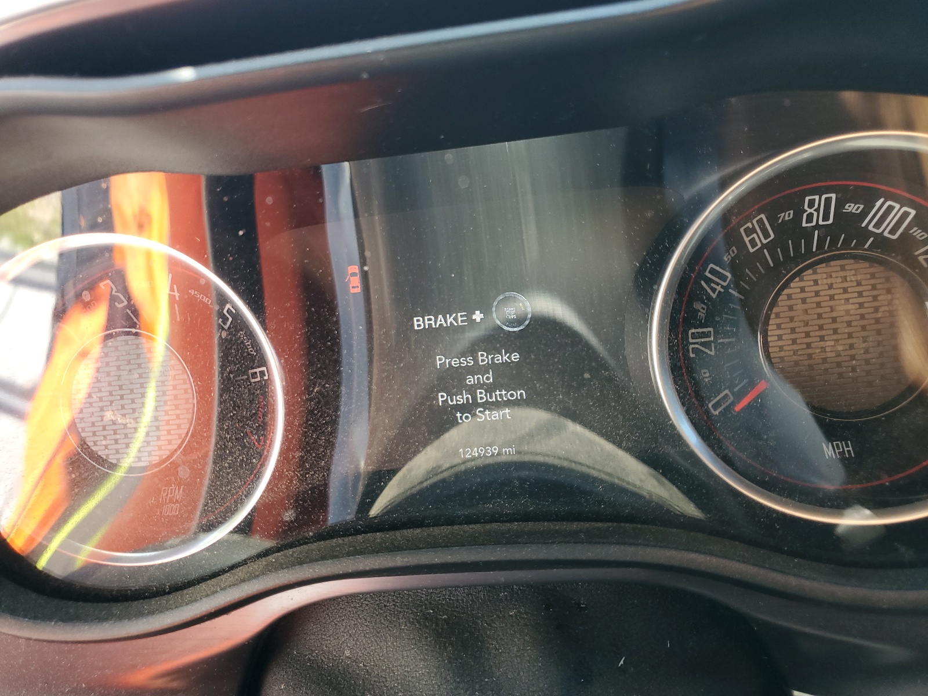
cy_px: 348
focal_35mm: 26
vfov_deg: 53.1
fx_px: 697
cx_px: 464
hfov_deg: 67.3
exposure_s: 1/120
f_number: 1.5
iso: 61
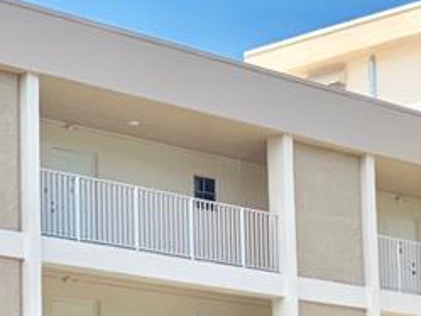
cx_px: 607
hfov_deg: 11.4
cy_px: 287
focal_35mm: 167
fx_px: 2032
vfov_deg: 8.9
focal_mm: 6
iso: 16
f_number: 2.4
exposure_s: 1/999
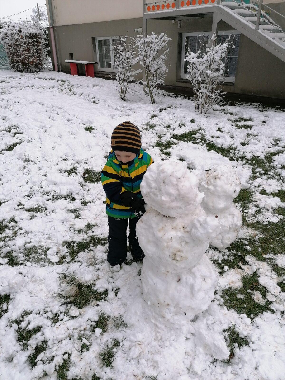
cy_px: 190
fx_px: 296
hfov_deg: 51.4
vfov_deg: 65.3
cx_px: 142
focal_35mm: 27
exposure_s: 1/900
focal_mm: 4.75
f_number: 1.8
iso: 80
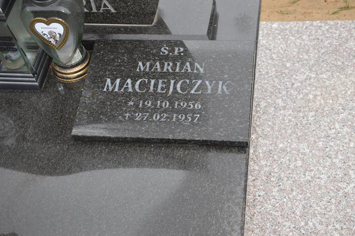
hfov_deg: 35.1
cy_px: 118
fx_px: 562
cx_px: 178
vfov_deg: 23.8
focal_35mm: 57
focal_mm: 38
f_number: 4.5
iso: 125
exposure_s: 1/125
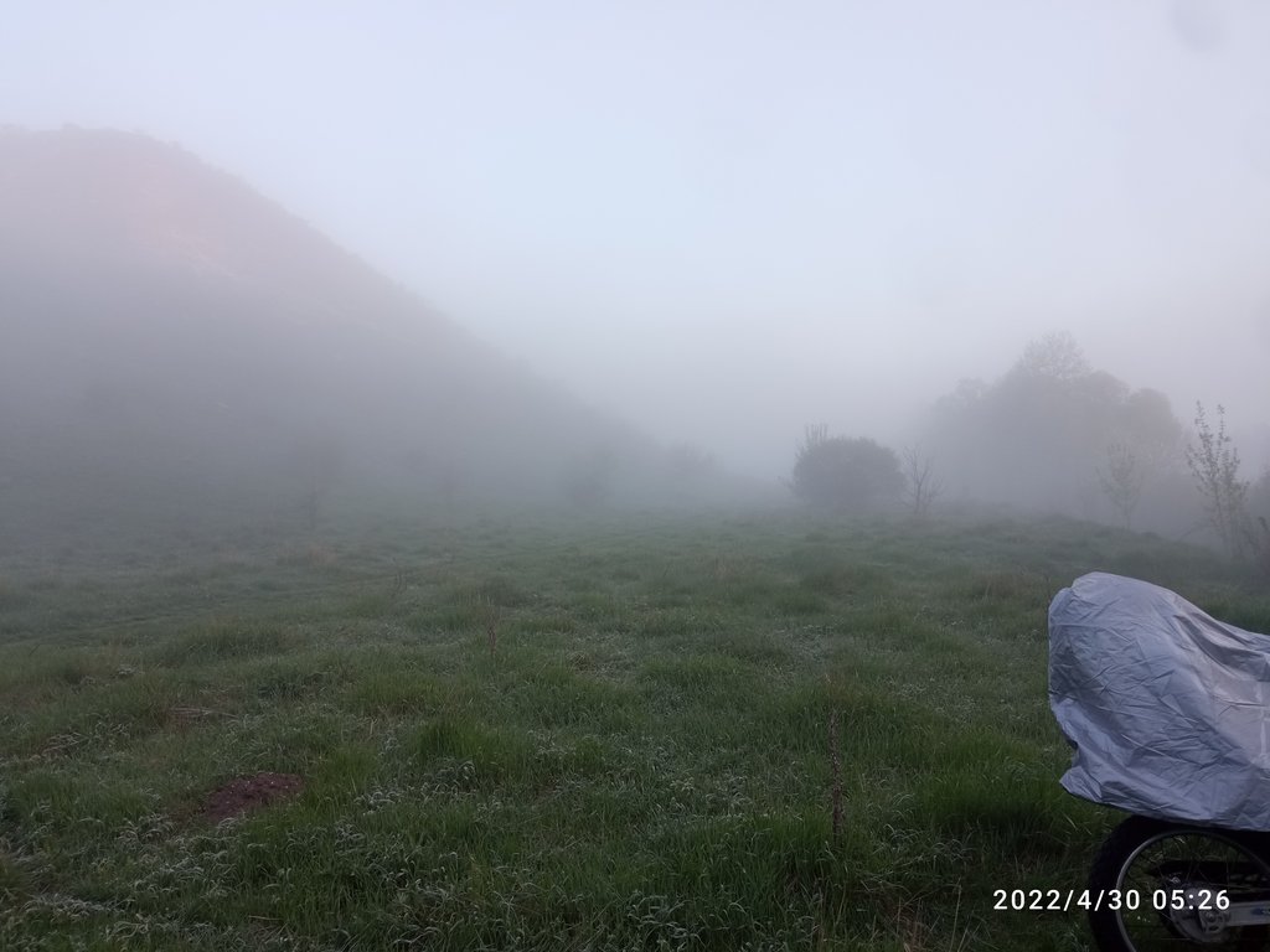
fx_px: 991
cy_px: 476
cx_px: 635
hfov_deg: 65.3
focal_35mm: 27
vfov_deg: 51.4
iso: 118
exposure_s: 1/100
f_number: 2.2
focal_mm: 3.79
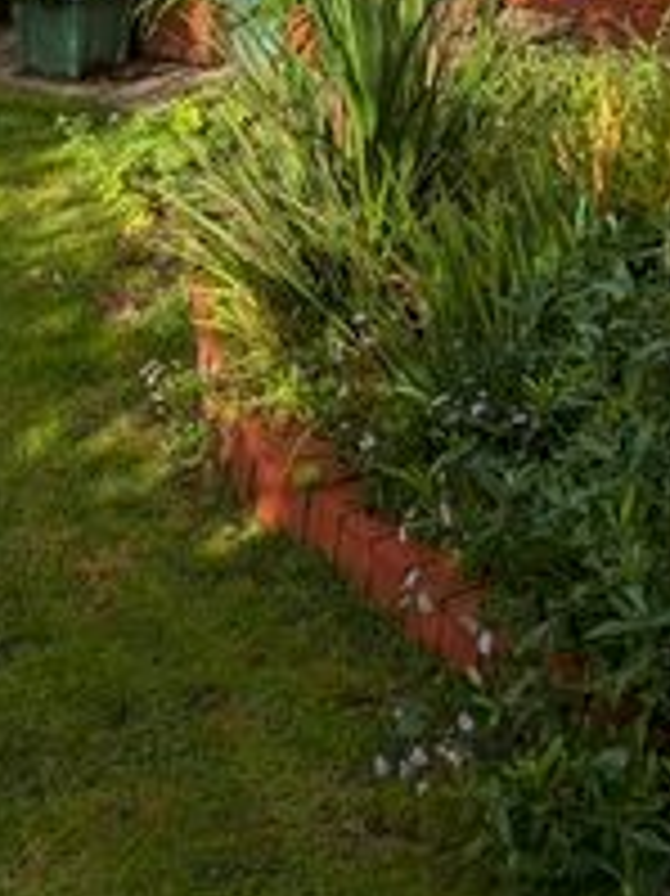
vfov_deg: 26.2
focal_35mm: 66
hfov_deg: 22.2
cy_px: -182
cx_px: 283
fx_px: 1705
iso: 44
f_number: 1.89
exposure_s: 1/4444
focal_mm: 5.43
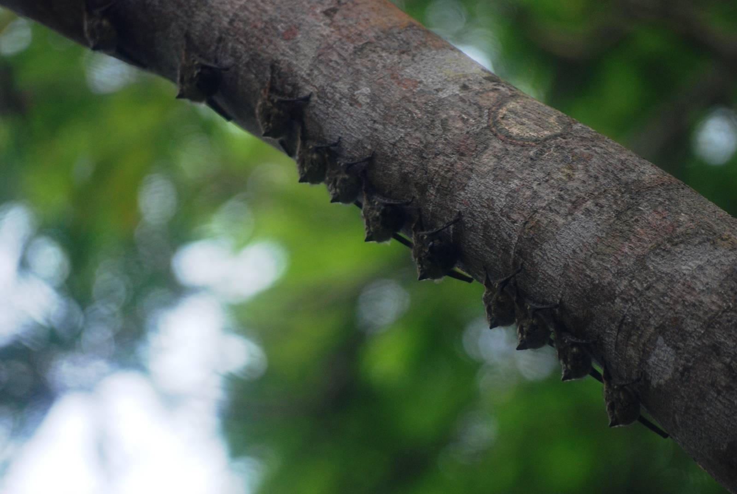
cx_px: 368
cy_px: 247
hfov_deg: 6.2
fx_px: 6764
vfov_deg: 4.2
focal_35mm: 330
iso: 400
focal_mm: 220
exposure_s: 1/160
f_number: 5
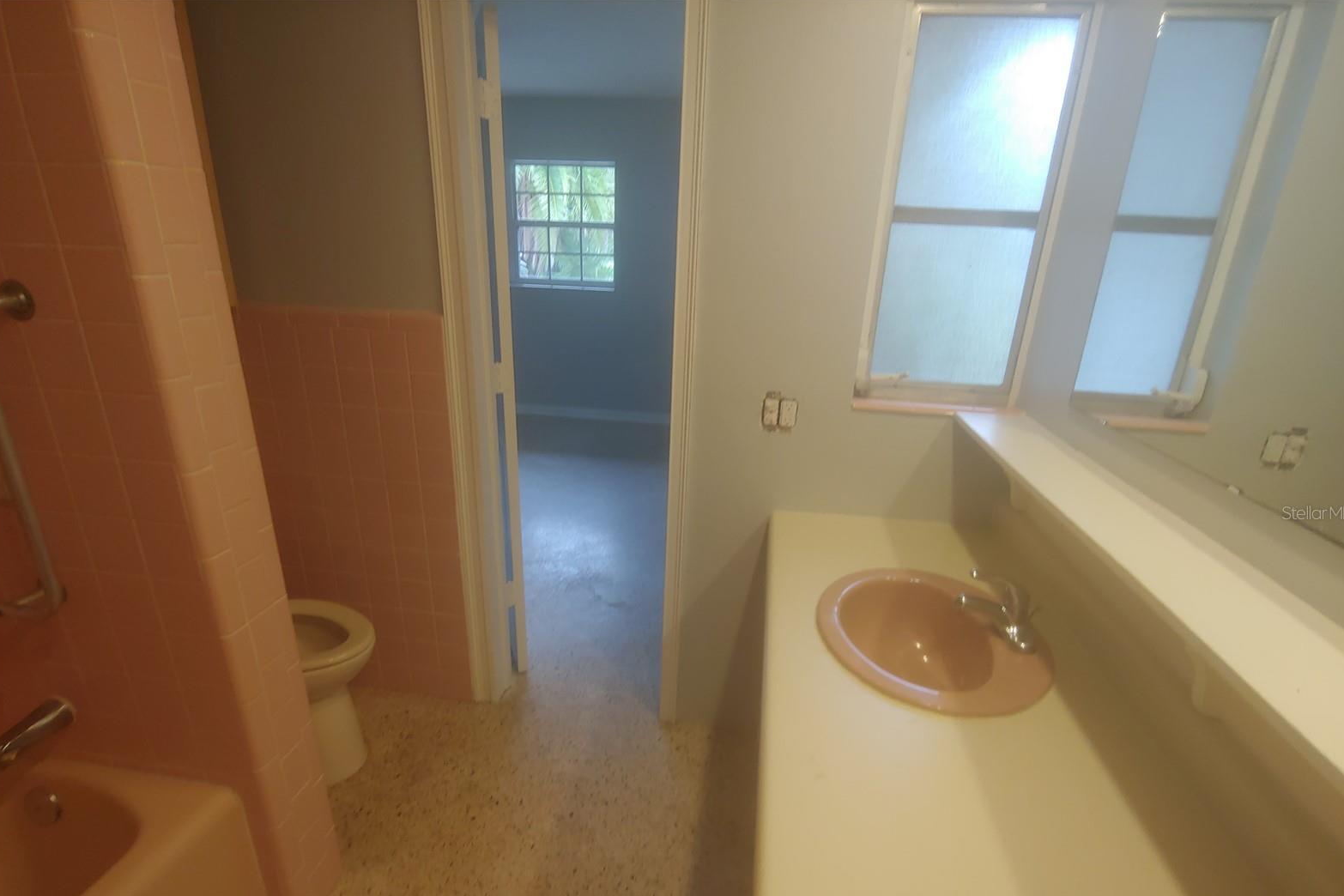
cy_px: 512
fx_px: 635
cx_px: 676
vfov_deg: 70.1
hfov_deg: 93.3
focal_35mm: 17
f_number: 1.9
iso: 50
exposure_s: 1/40
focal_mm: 2.18
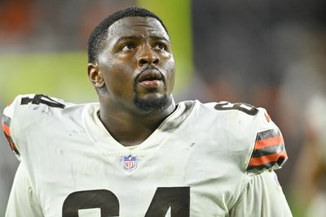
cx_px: 163
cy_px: 108
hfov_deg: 3.7
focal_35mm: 560
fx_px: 5073
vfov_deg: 2.5
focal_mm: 560
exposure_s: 1/1600
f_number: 4
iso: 6400
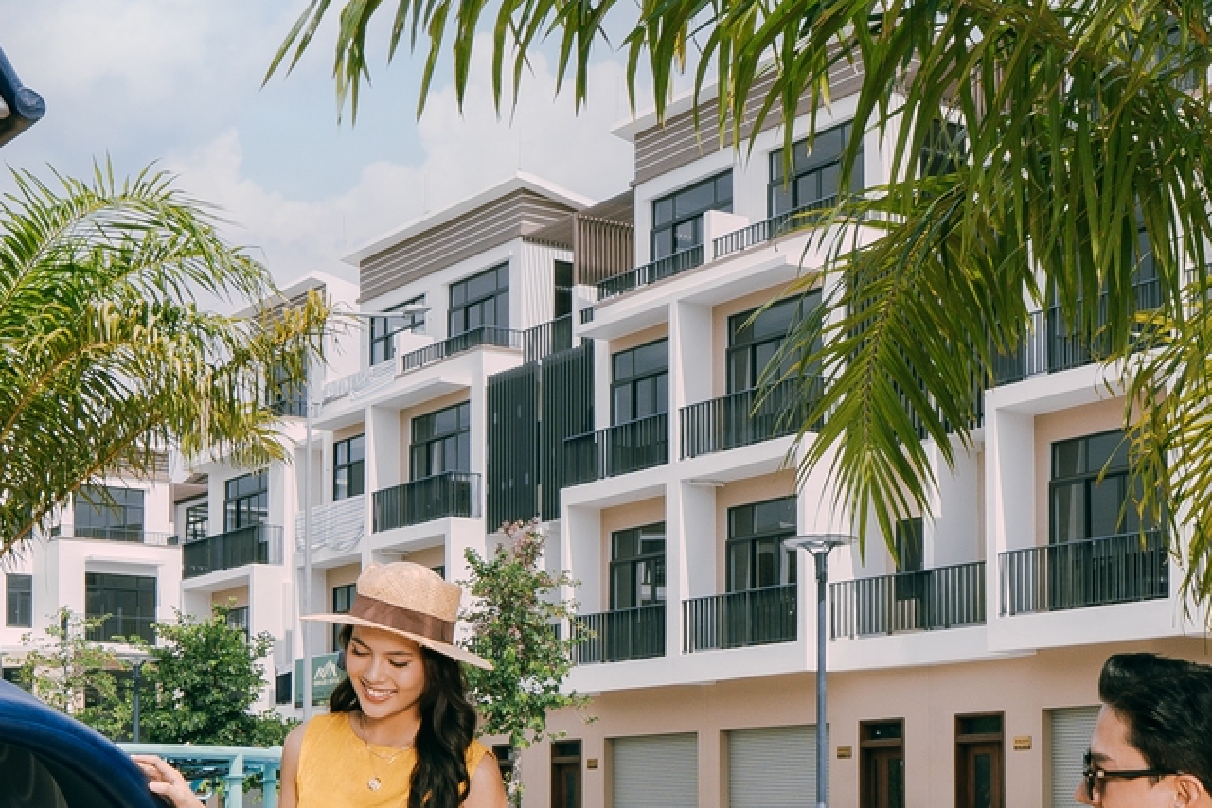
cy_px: 748
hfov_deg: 31.4
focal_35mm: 64
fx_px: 2155
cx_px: 591
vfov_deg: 20.8
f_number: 10
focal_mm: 16
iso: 200
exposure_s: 1/250
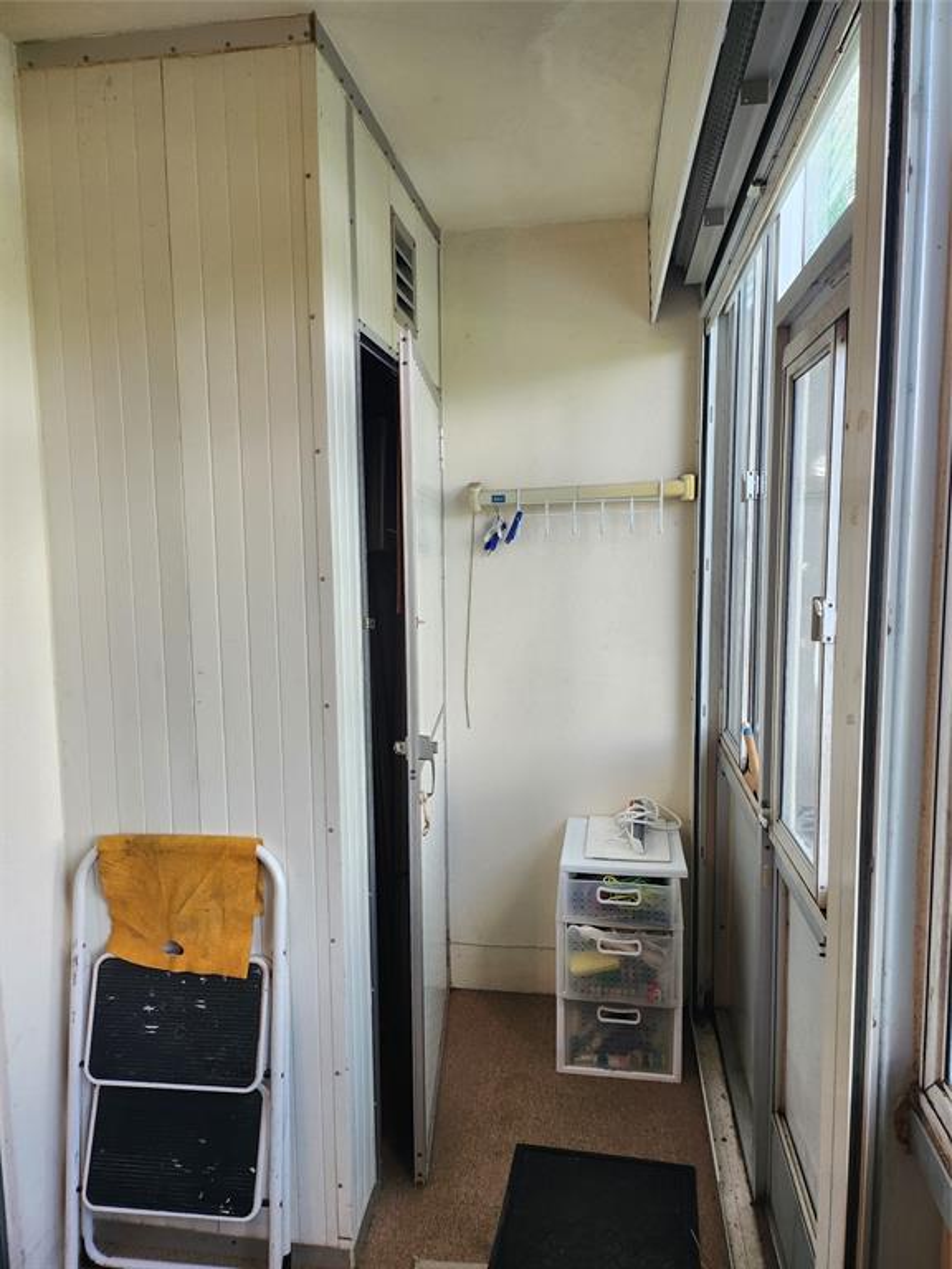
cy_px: 634
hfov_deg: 56.8
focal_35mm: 24
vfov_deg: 71.6
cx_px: 476
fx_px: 880
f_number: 1.8
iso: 160
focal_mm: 5
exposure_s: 1/180
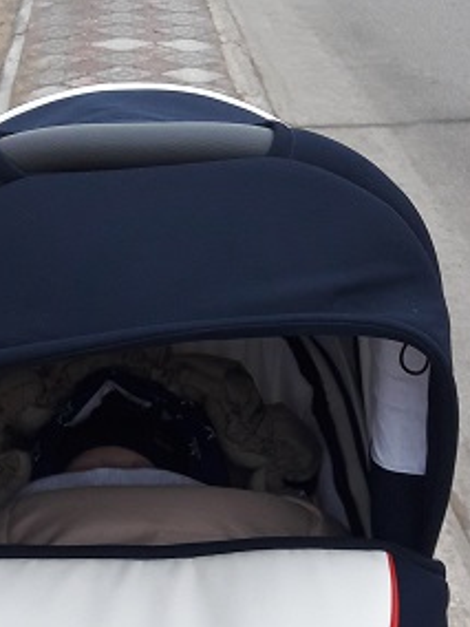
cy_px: 296
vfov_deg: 24.7
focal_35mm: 79
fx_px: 1430
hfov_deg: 18.6
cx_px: 183
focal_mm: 3.7
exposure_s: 1/33
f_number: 1.9
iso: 64
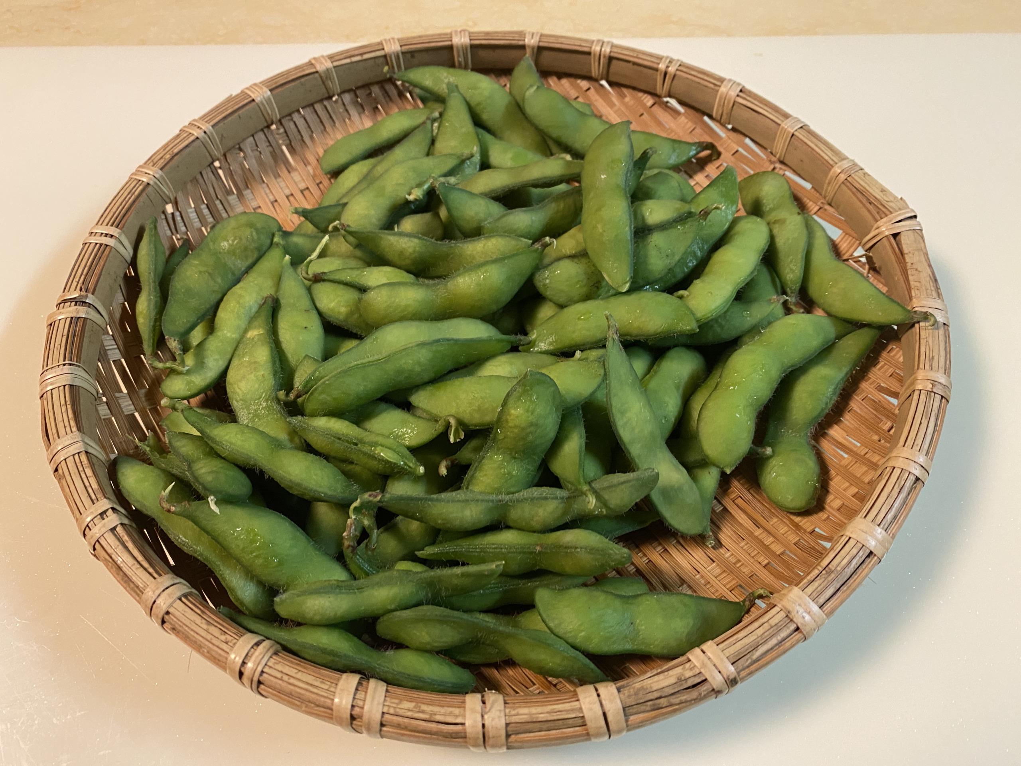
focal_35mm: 26
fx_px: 767
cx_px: 510
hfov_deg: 67.3
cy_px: 383
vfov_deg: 53.1
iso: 400
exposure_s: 1/50
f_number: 1.8
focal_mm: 4.25
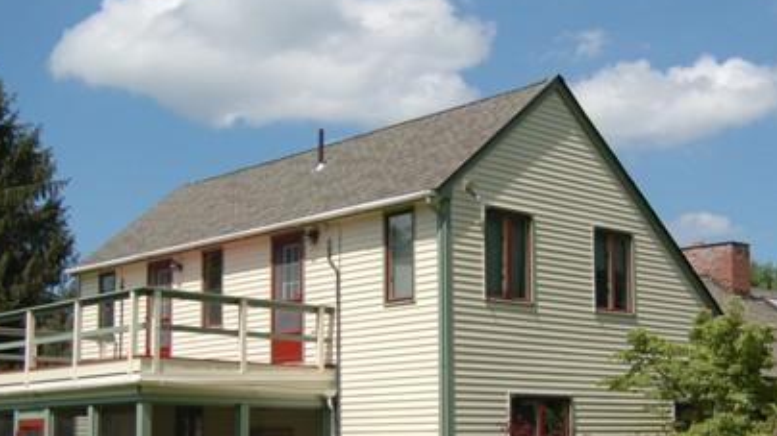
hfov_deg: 37.1
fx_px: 1153
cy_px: 271
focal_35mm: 56
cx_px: 465
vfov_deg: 21.4
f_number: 3.5
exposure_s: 1/3200
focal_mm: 18
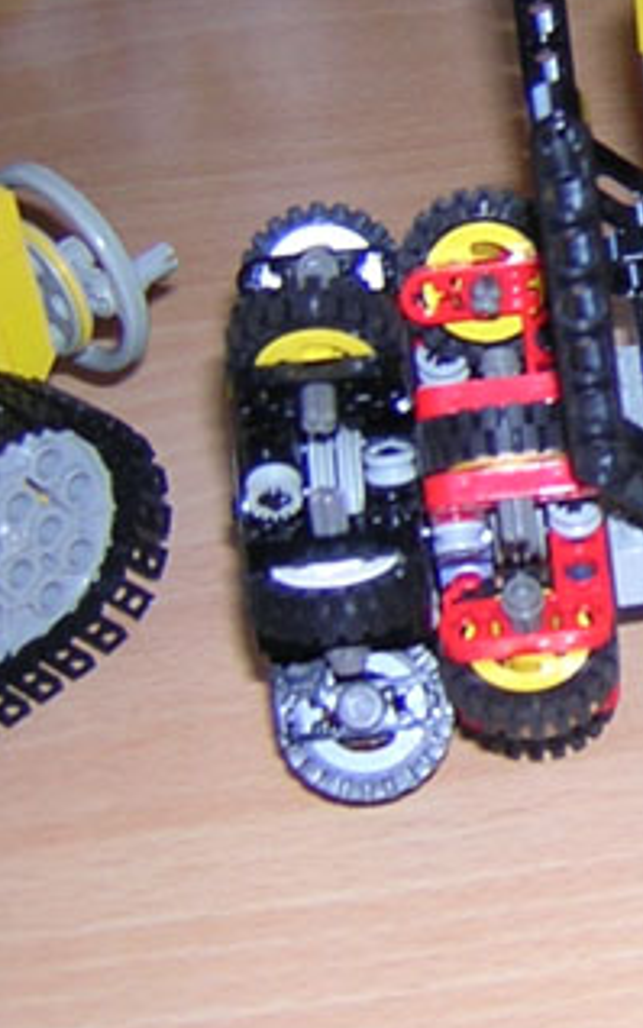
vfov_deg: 21.5
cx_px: 1031
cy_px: 307
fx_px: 2689
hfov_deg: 12.8
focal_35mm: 96
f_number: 2.6
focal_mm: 4.7
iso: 100
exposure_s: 1/60.1
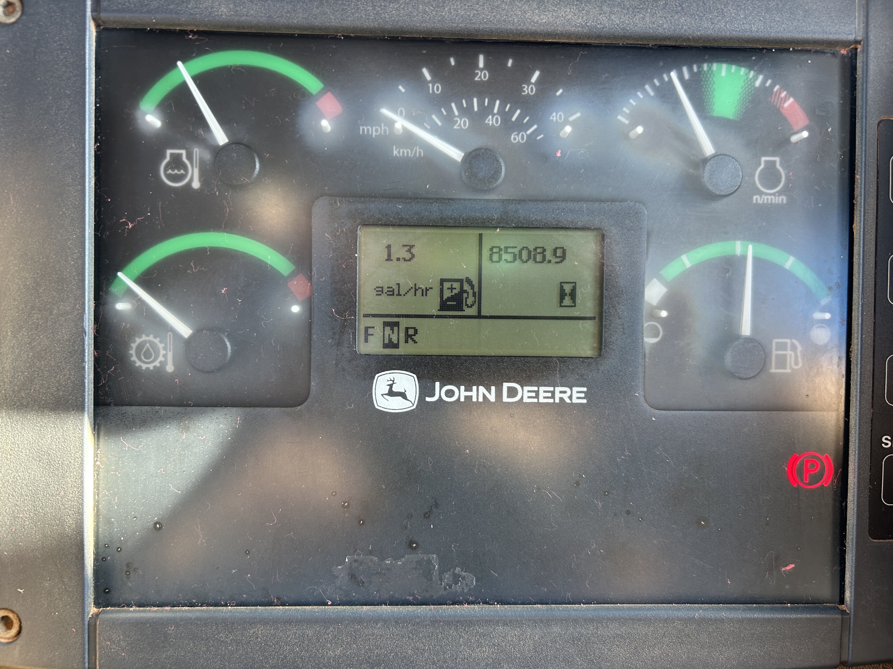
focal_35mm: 26
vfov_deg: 53.1
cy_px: 334
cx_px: 446
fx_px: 671
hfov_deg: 67.3
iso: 100
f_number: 1.5
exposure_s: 1/117
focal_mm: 5.7
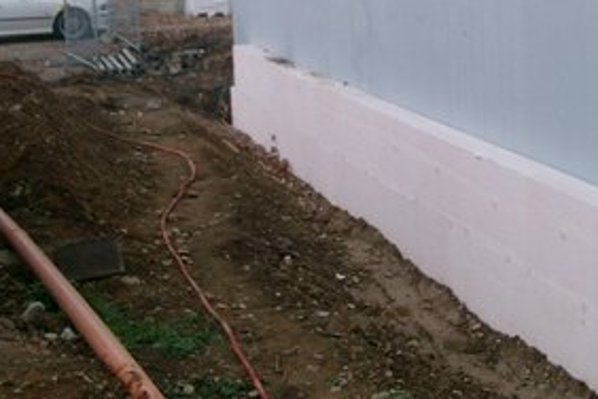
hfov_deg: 24.7
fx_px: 1362
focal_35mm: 82
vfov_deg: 16.4
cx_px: 373
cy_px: 28
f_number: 2.6
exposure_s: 1/640
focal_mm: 7.6
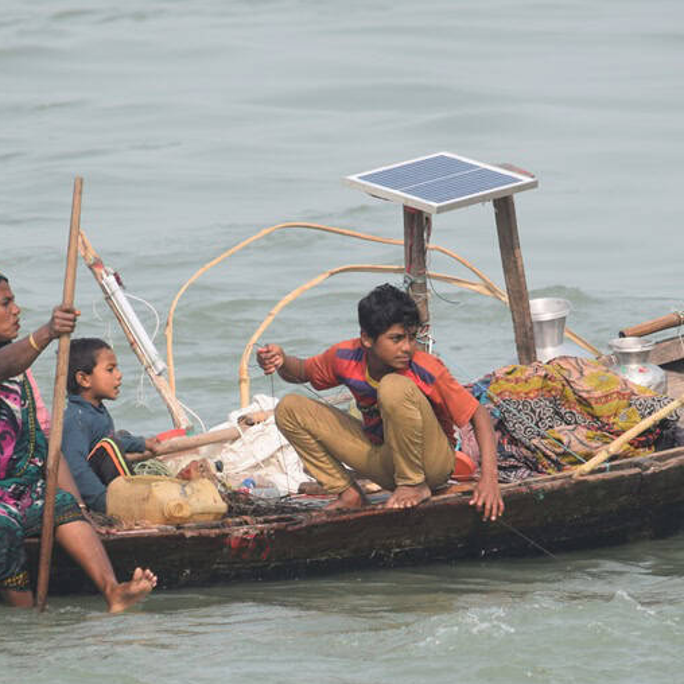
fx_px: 14799
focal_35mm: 662
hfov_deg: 2.6
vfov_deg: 2.6
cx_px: 285
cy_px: 408
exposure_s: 1/800
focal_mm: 220
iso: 200
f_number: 7.1
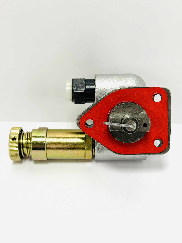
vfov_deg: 39.7
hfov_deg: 30.3
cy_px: 122
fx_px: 336
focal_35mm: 48
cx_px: 91
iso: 64
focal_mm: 6.76
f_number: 1.78
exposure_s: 1/100
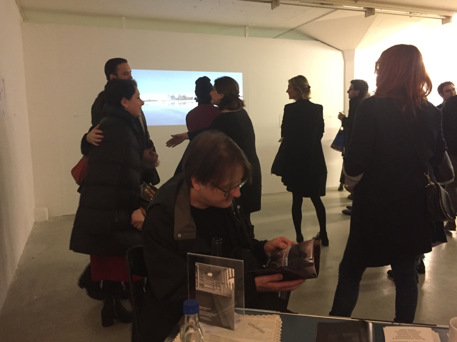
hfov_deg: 61.7
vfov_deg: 48.2
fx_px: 383
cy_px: 171
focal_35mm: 29
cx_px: 228
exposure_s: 1/25
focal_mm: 4.15
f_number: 2.2
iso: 250
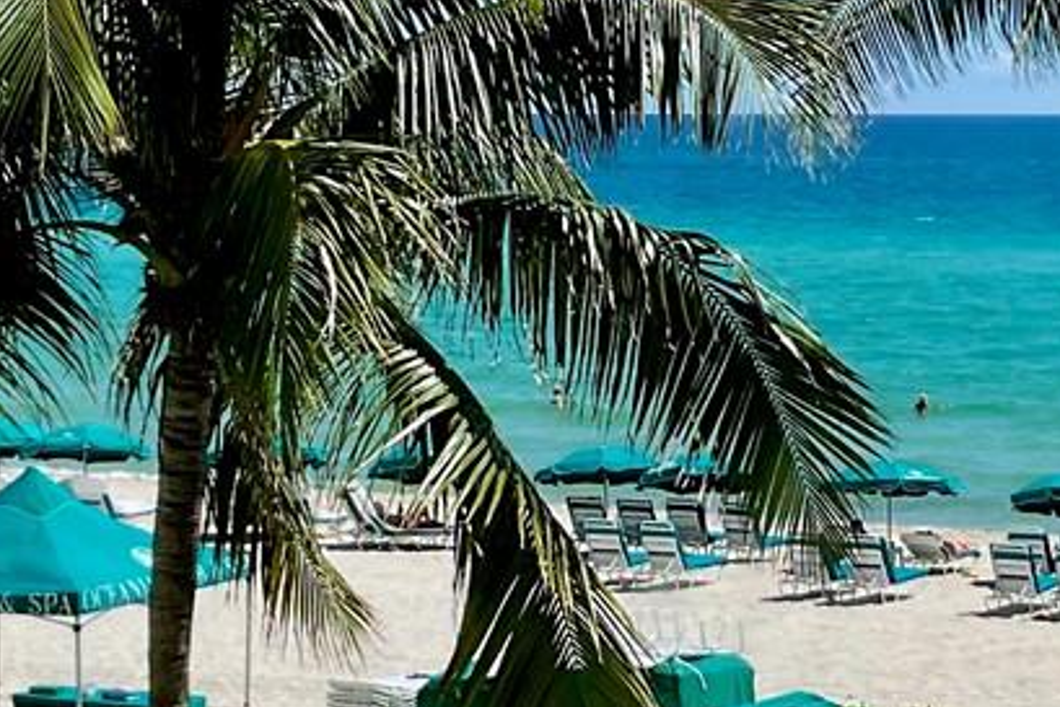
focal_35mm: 118
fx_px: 3475
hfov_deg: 17.2
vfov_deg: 11.6
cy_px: 280
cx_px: 845
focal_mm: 3
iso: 16
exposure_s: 1/1311
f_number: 1.8
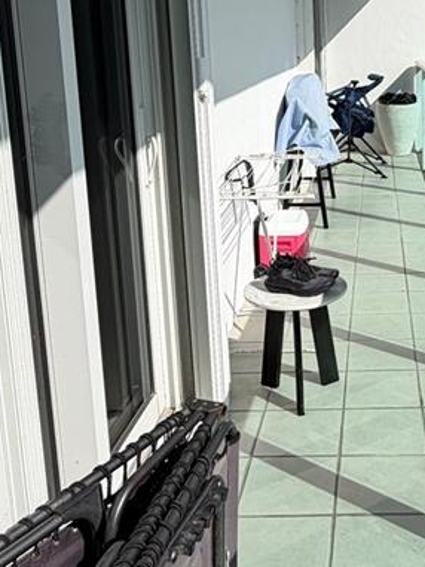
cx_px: 379
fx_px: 721
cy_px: 151
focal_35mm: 44
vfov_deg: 41.9
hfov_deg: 31.4
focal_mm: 2.22
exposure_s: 1/1613
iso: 20
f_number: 2.2
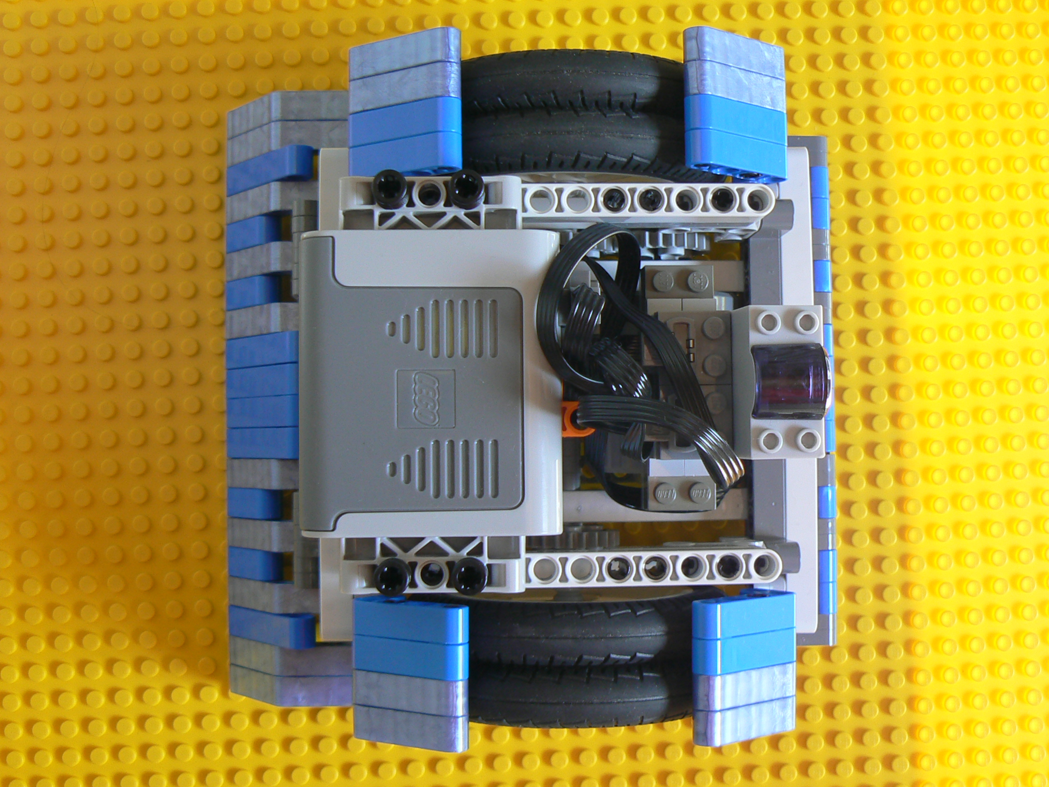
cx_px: 531
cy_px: 396
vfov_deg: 33.6
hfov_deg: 43.8
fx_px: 1303
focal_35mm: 43
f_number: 2.8
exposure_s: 1/40
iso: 80
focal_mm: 6
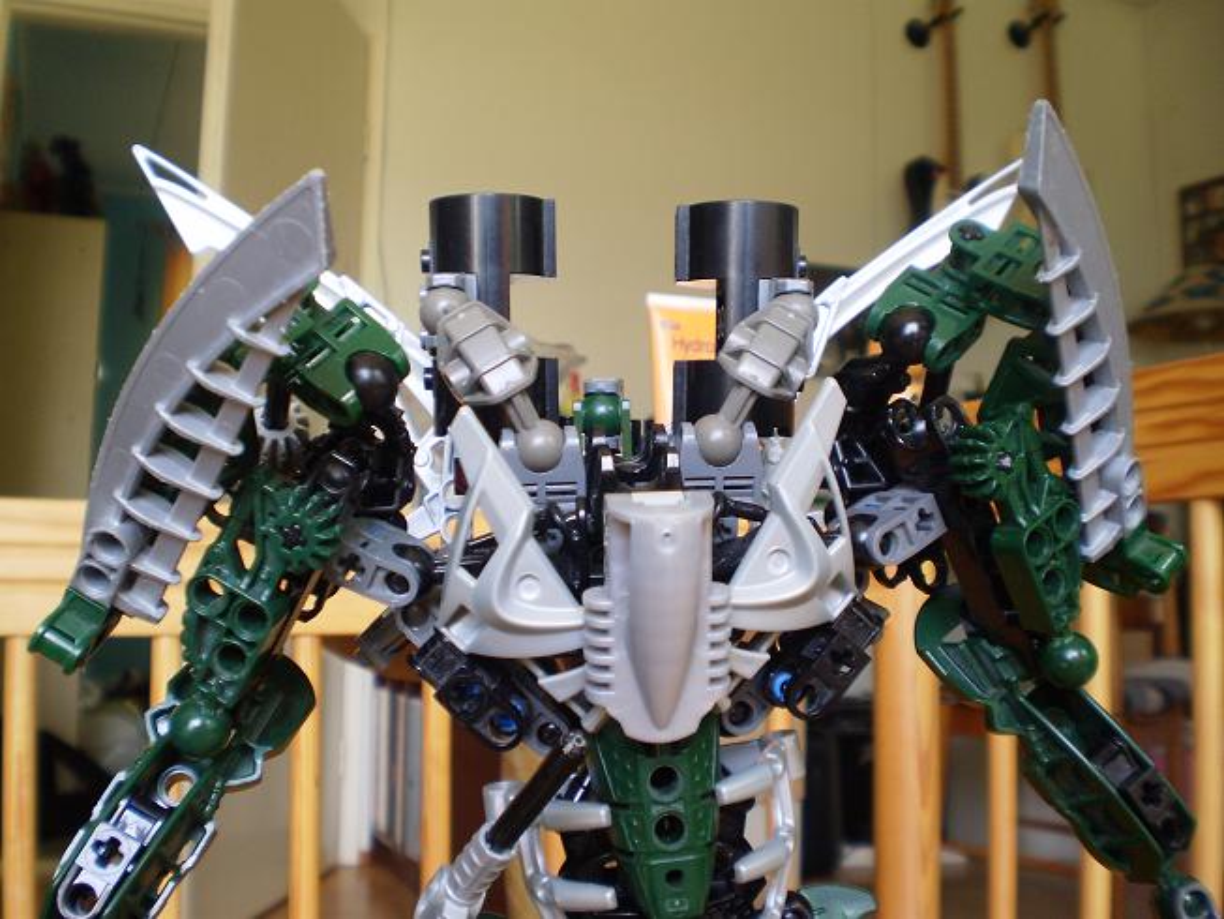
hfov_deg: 51.3
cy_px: 460
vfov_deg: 39.7
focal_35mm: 36
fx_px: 1273
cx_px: 612
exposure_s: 1/25
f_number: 3.1
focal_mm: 6.3
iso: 125
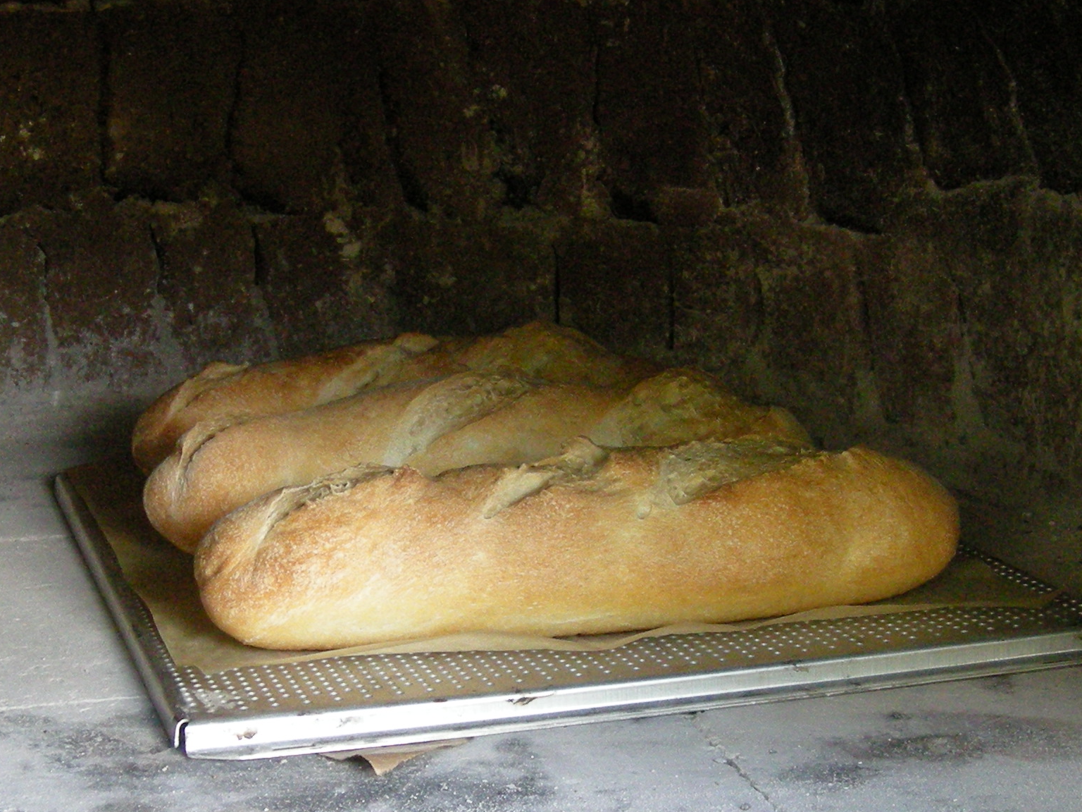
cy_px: 453
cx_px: 477
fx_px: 2188
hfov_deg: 27.8
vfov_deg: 21.0
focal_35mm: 70
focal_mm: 5.7
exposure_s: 1/58
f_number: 2.8
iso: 348
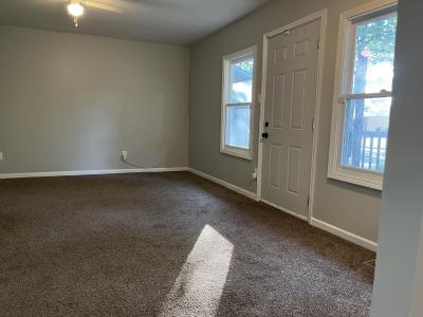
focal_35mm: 26
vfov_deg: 53.1
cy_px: 158
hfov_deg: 67.3
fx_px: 318
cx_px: 212
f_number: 1.6
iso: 200
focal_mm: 5.1
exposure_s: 1/60
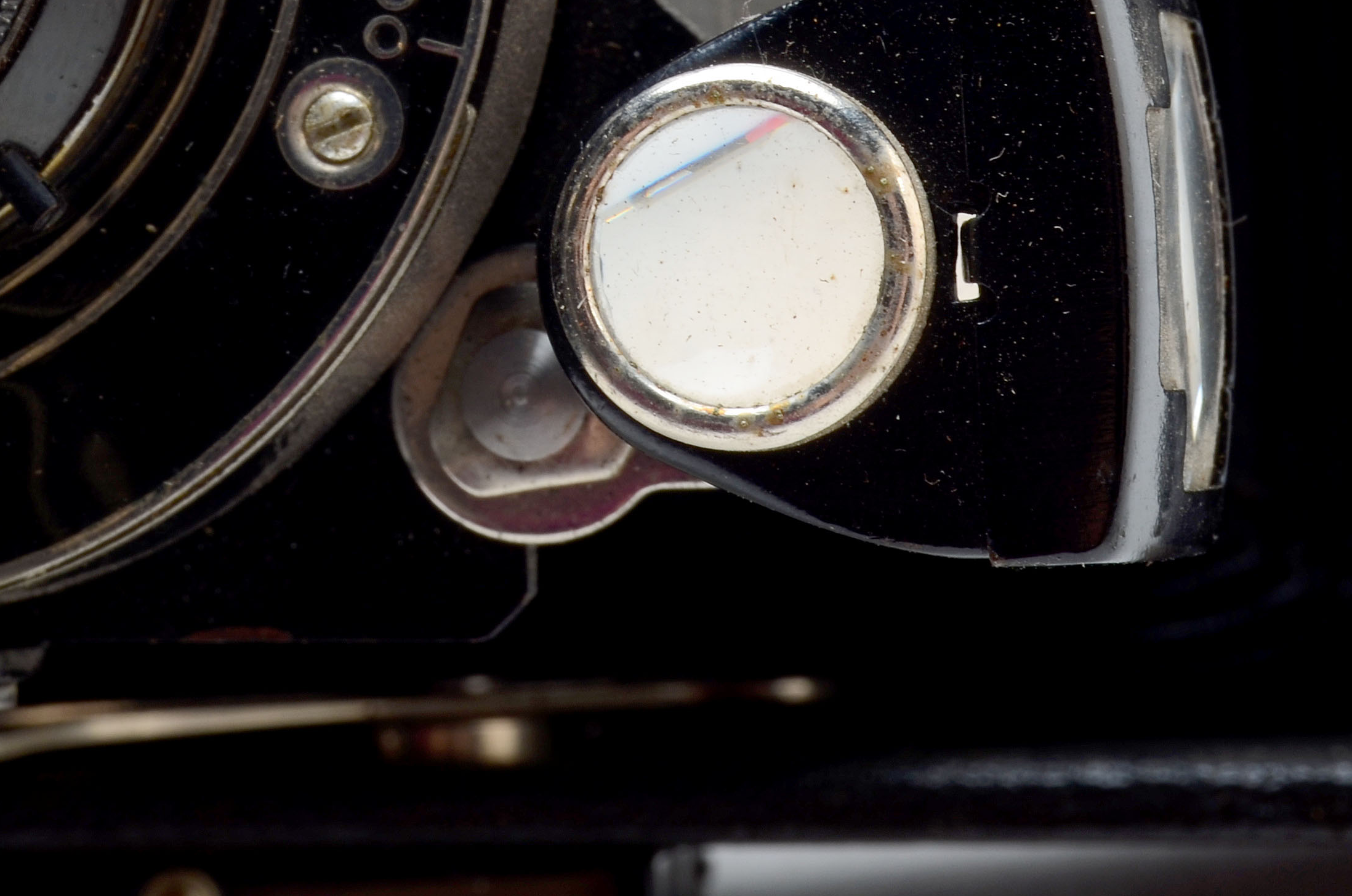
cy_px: -101
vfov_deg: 7.3
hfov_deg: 11.1
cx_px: 264
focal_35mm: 185
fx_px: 6939
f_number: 16
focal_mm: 55
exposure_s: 1/160
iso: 100
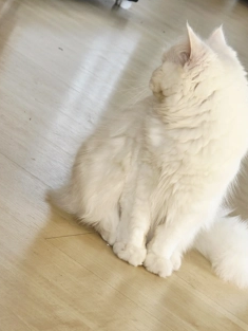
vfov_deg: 13.4
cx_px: 142
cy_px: 146
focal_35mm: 147
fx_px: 1403
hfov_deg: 10.1
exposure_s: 1/101
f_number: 3.4
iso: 200
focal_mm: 18.6
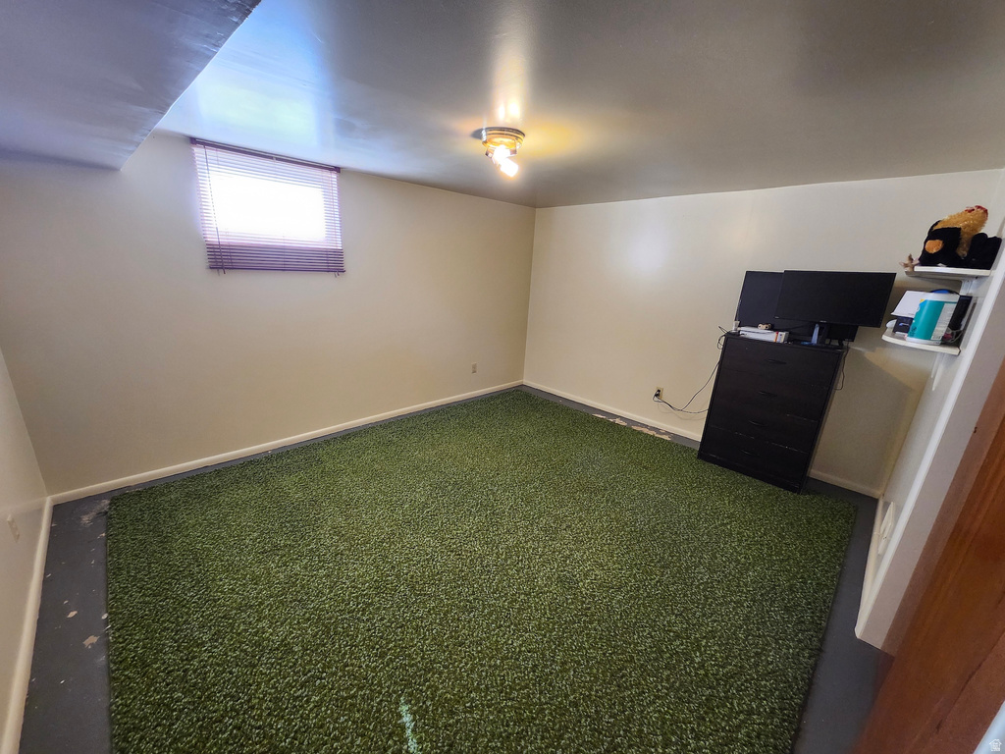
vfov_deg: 89.9
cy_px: 377
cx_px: 502
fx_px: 377
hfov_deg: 106.2
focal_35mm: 13
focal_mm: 1.74
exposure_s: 1/60
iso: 250
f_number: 2.2
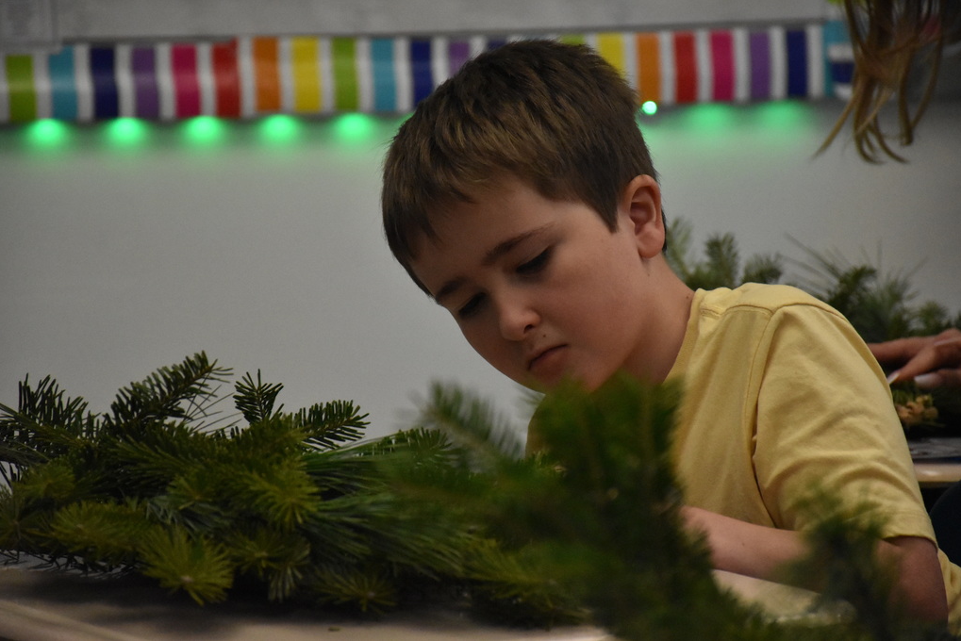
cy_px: 320
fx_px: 5634
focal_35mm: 211
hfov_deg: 9.7
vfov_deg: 6.5
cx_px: 481
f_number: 5.6
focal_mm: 140
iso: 5000
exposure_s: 1/320
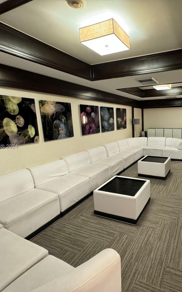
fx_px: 159
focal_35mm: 20
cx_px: 136
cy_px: 147
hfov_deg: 56.8
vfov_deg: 85.1
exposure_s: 1/60
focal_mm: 2.22
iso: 640
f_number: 2.2
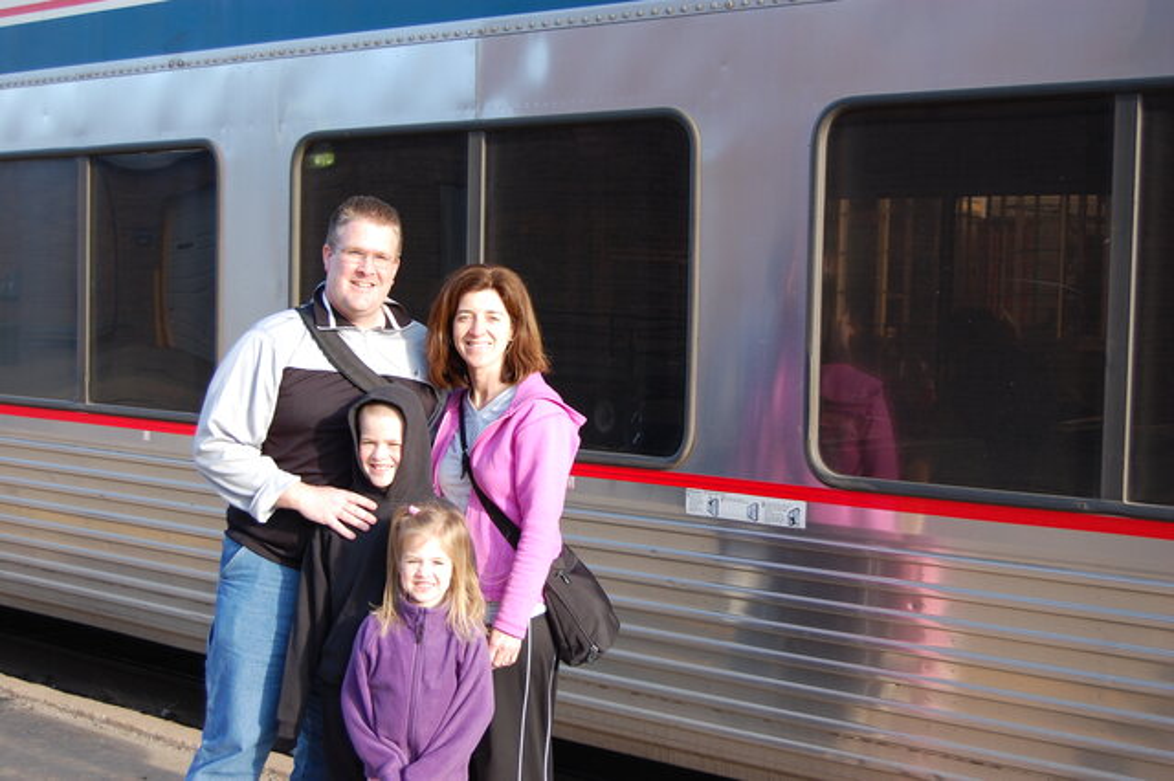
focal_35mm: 52
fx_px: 1711
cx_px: 587
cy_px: 390
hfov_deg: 37.9
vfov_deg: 25.7
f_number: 5.6
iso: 200
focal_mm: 35
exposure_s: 1/125
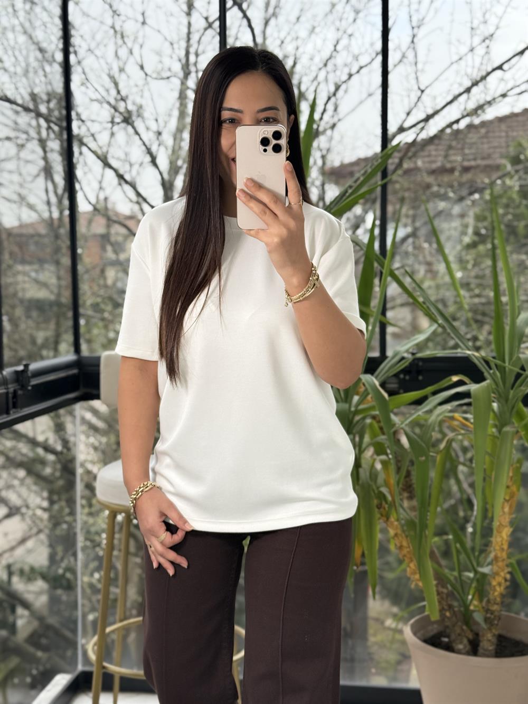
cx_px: 264
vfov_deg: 39.7
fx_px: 976
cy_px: 352
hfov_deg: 30.3
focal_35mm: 48
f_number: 1.78
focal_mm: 6.76
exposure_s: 1/238
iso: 80
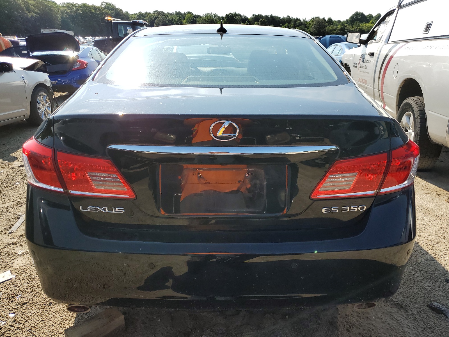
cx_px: 224
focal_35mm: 26
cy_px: 168
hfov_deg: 67.3
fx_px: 337
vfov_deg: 53.1
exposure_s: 1/2500
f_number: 1.5
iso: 50
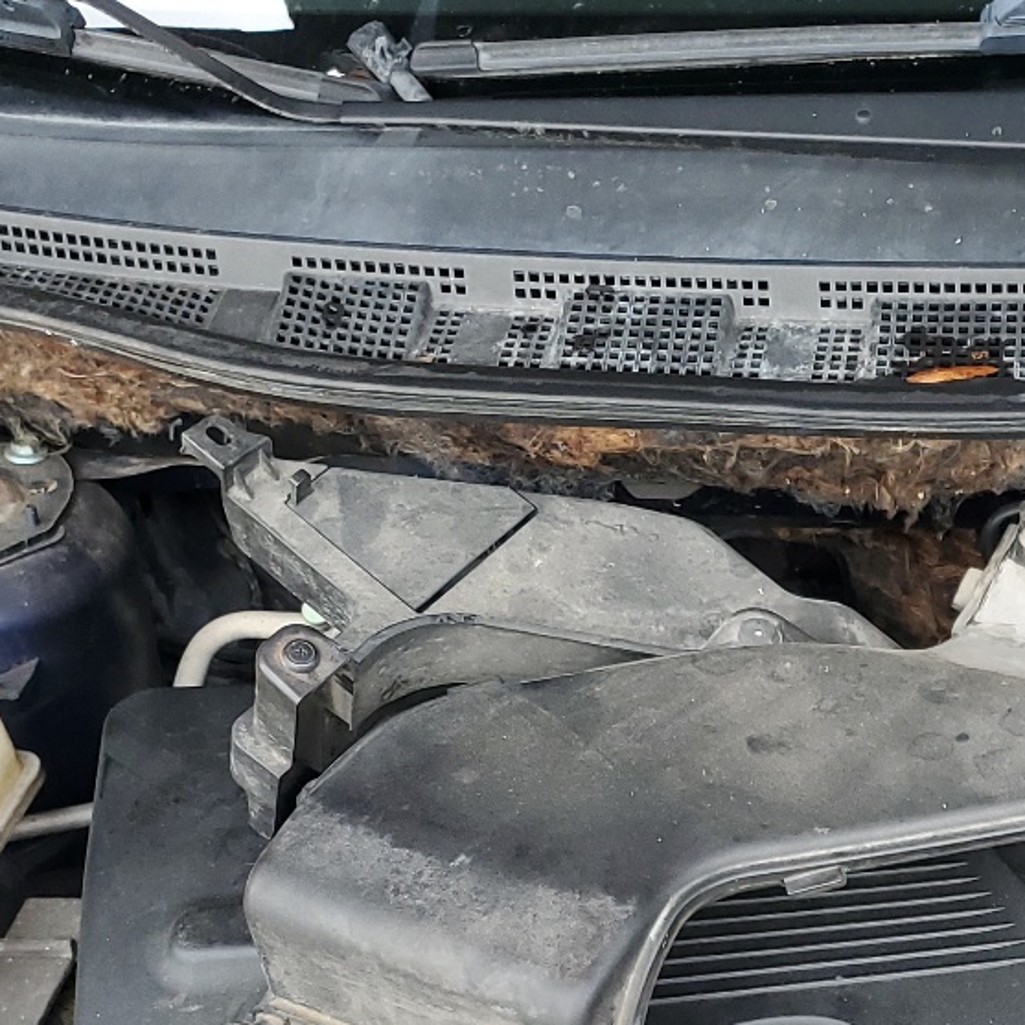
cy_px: 1073
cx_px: 1042
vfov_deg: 24.6
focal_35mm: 66
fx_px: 2211
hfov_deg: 24.8
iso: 76
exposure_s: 1/120
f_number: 1.5
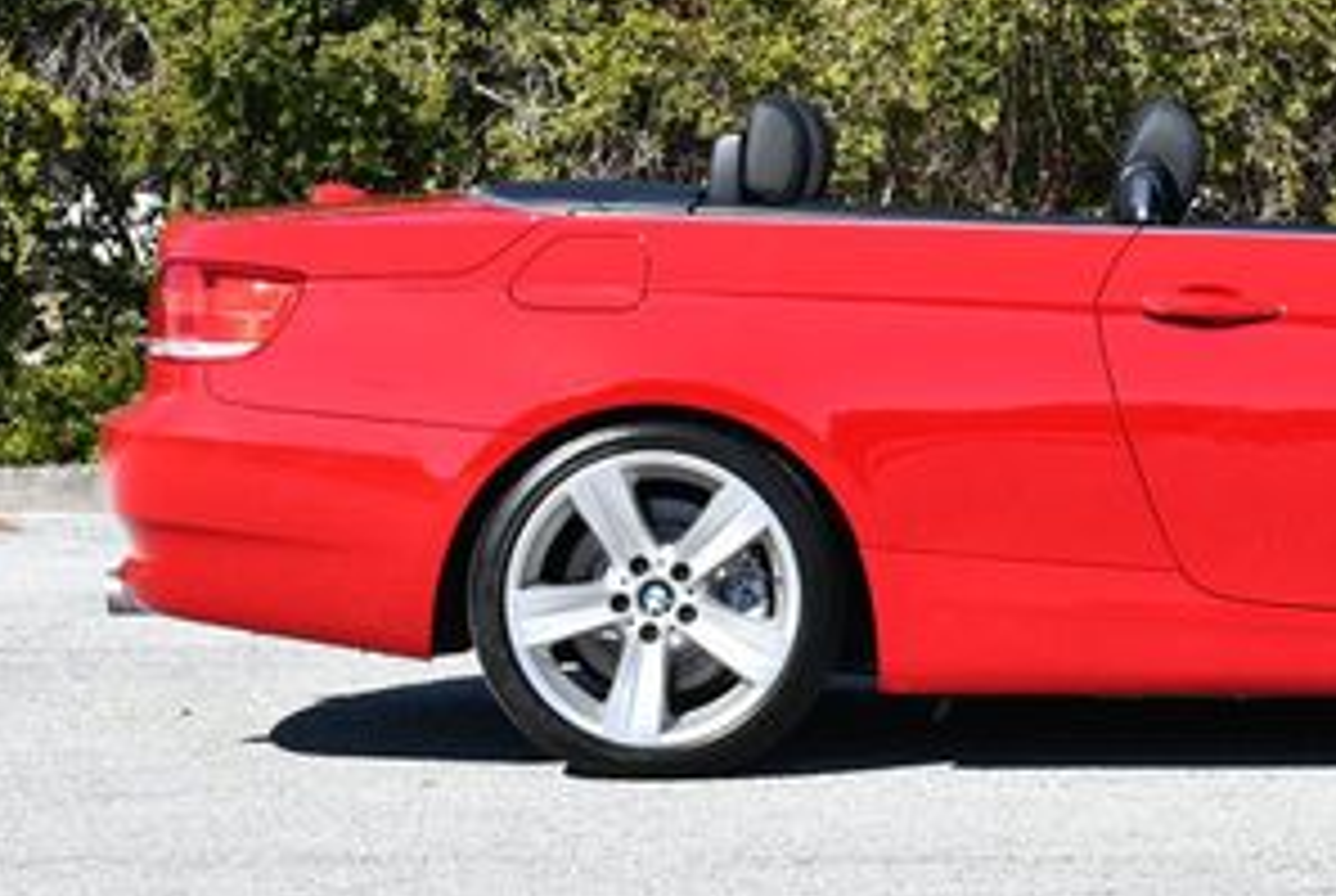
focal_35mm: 155
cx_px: 1358
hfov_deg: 13.0
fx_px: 5761
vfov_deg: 8.8
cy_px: 36
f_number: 8
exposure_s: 1/250
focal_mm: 36
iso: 110
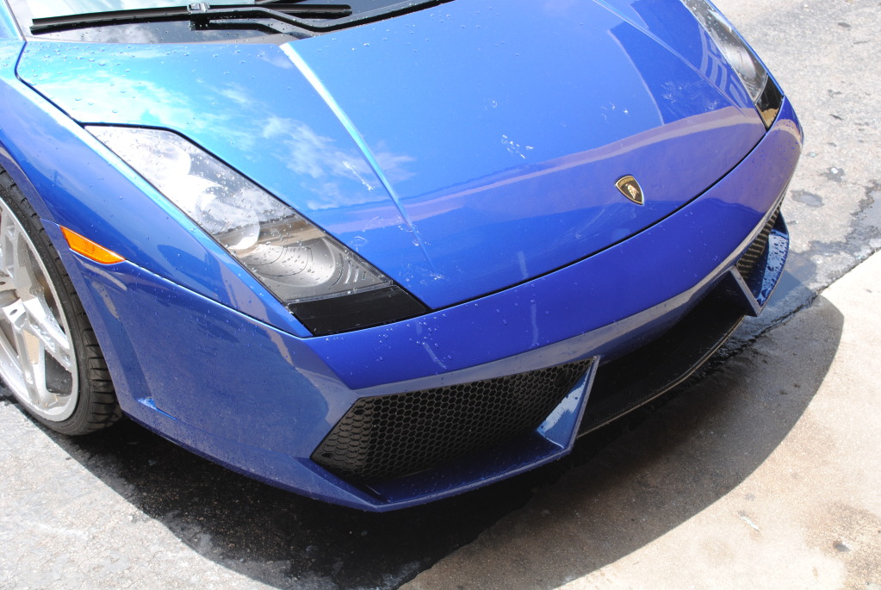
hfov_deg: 43.6
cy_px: 295
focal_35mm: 45
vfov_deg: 30.0
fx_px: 1103
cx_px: 440
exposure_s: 1/125
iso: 100
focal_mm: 30
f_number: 5.6
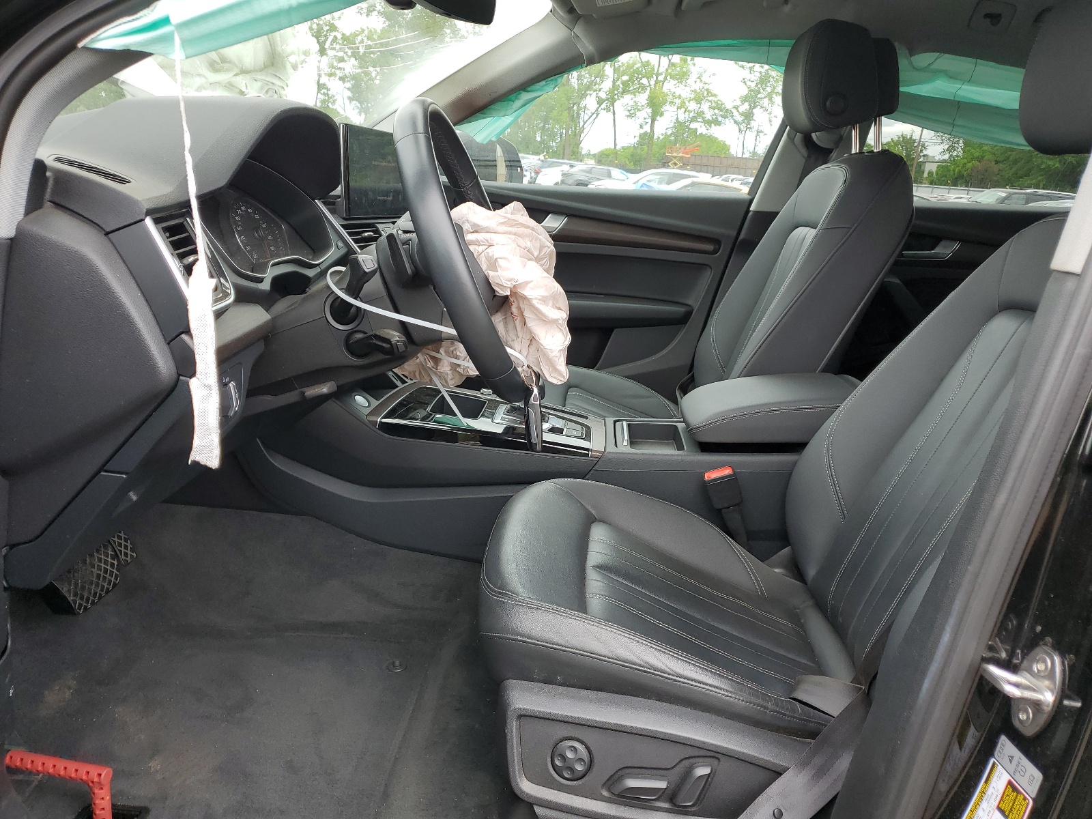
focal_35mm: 26
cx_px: 546
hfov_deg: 67.3
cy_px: 410
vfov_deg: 53.1
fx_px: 820
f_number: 1.5
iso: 50
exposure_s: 1/370
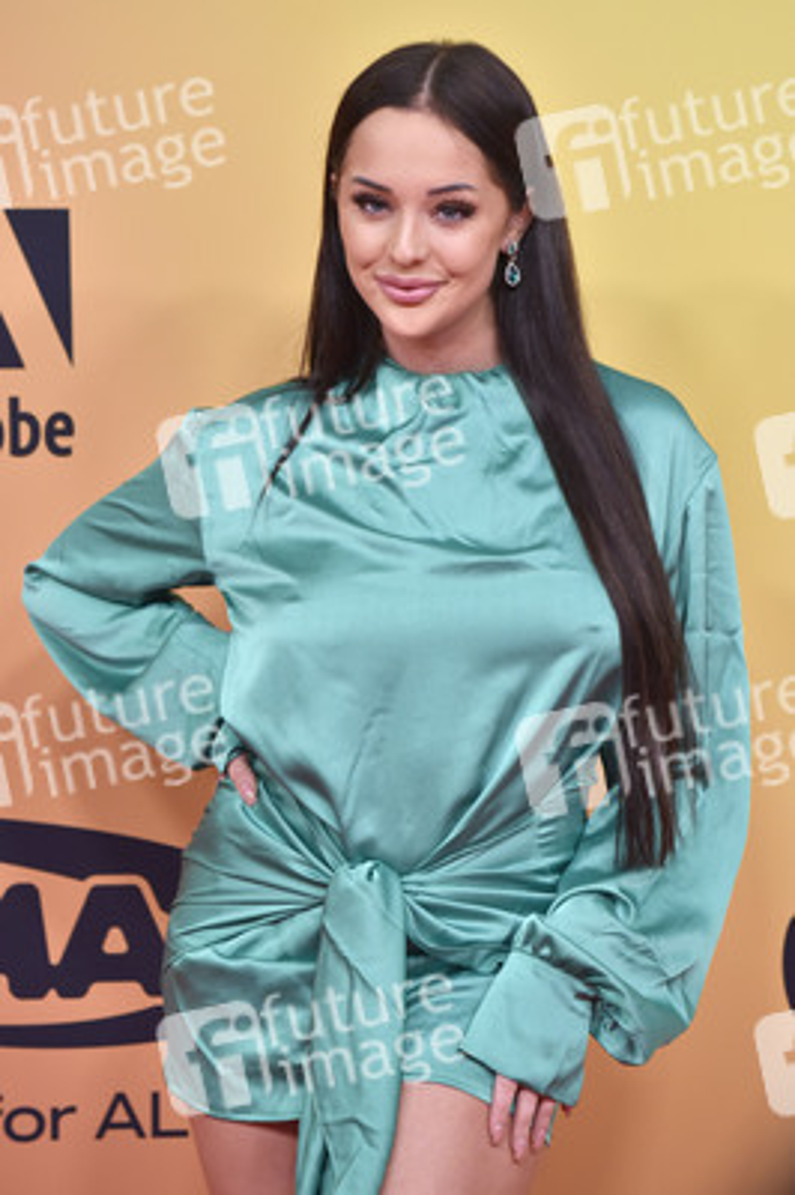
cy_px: 598
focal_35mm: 165
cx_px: 398
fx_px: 5475
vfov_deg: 12.5
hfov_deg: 8.3
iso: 2000
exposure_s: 1/250
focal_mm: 165
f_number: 5.6
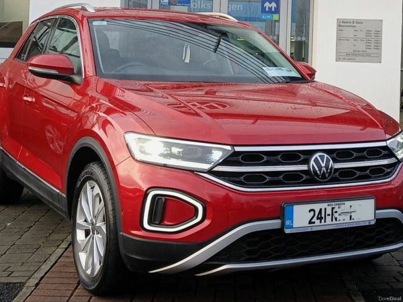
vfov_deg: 53.1
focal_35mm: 26
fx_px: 303
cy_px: 151
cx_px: 202
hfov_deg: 67.3
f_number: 1.8
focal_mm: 3.98
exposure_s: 1/50
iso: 25
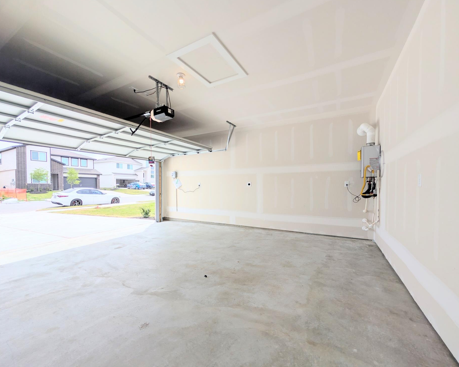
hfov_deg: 104.8
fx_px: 177
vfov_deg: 92.2
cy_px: 188
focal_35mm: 13
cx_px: 231
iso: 54
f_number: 1.7
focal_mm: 2.02
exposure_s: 1/2041
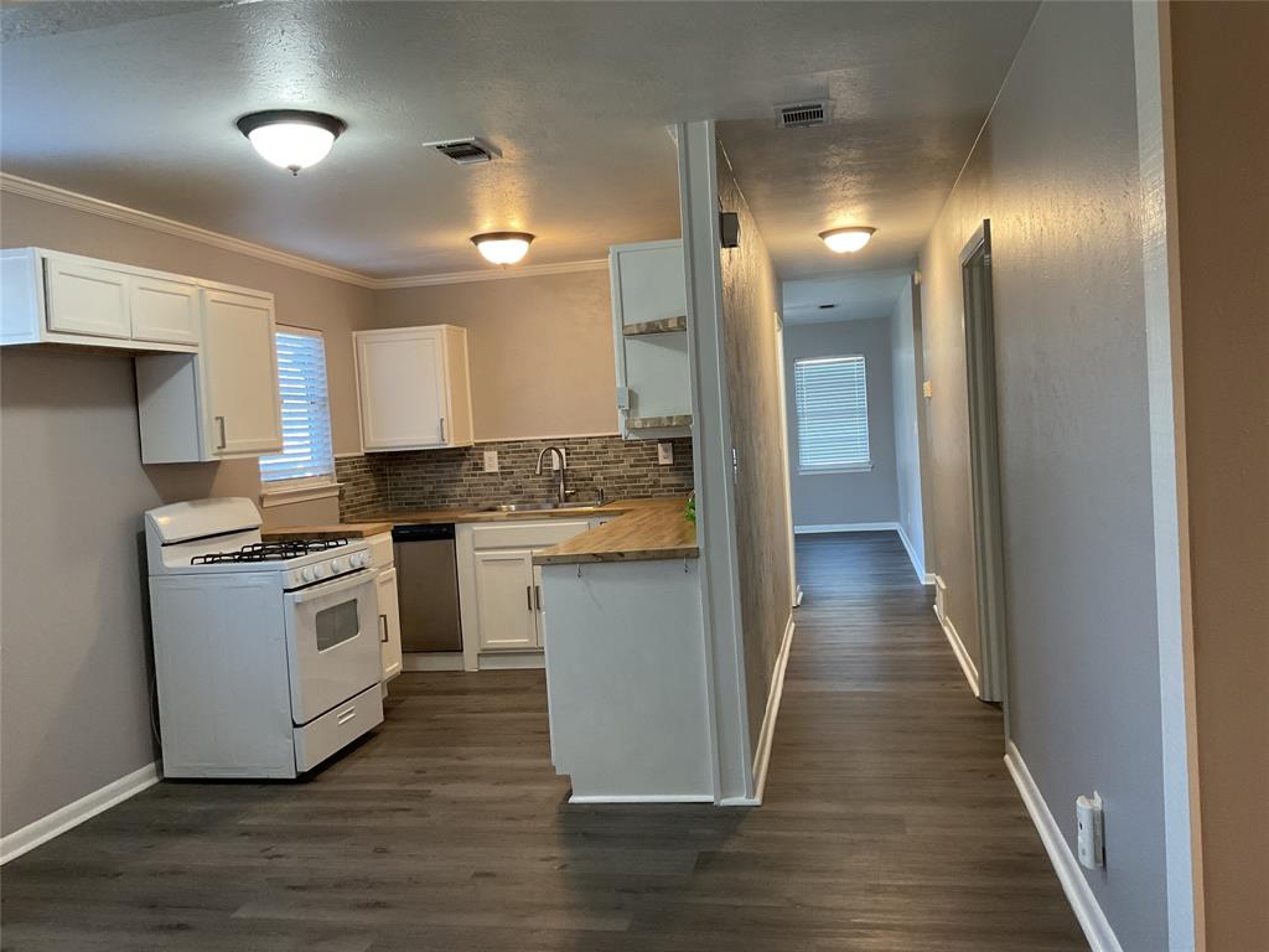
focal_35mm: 29
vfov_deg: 48.2
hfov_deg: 61.7
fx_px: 1063
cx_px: 634
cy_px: 476
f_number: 1.8
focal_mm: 3
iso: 125
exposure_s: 1/60
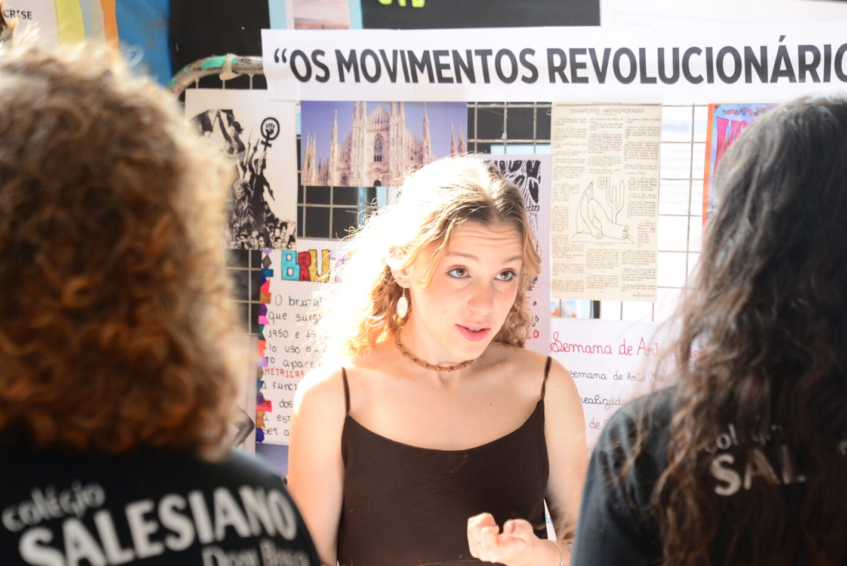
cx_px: 495
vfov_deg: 11.9
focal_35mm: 115
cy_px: 378
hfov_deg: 17.8
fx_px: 2707
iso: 1000
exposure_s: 1/250
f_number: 4.5
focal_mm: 85
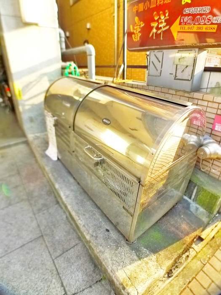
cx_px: 110
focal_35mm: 24
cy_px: 148
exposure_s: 1/125
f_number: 2.2
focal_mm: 5.1
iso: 400
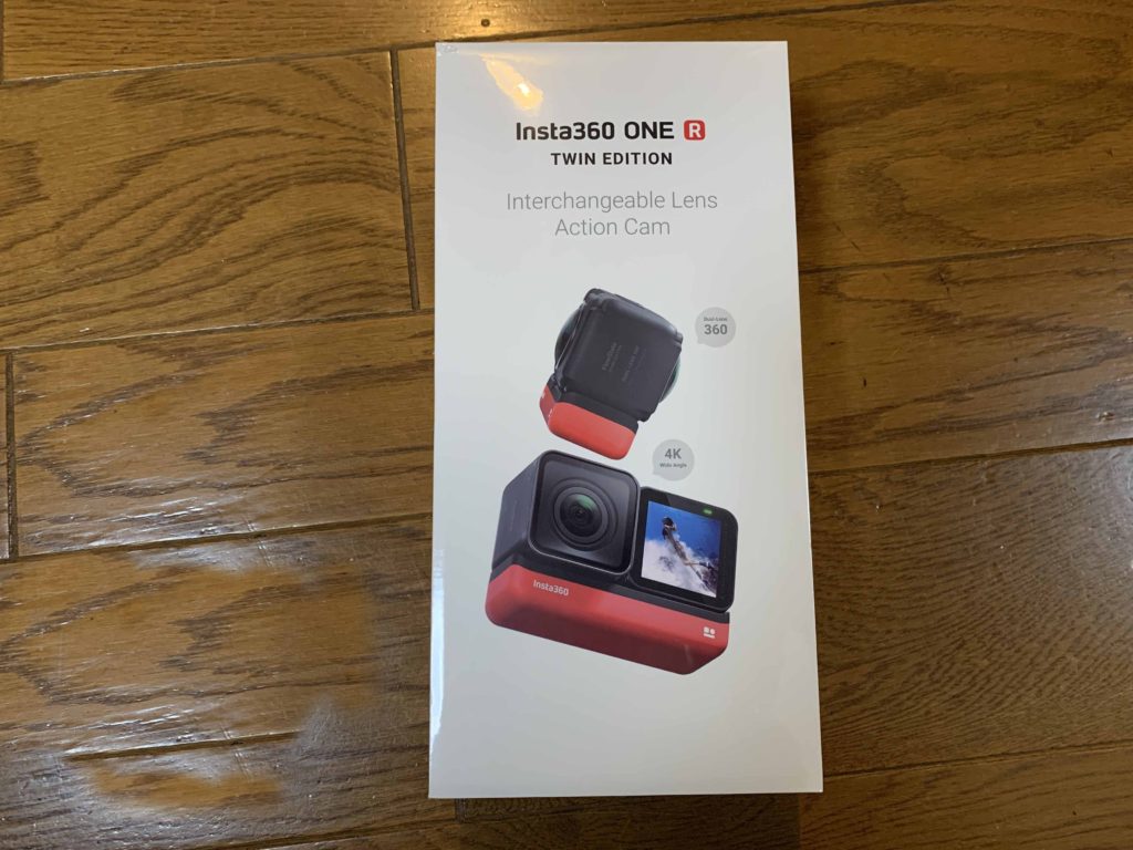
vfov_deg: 53.1
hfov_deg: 67.3
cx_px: 566
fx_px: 851
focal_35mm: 26
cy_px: 425
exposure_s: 1/51
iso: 125
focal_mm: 4.25
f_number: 1.8
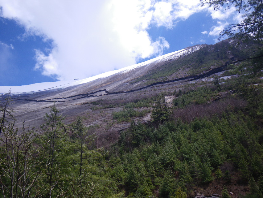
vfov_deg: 49.8
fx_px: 213
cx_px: 132
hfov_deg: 63.4
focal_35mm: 28
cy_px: 99
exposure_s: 1/400
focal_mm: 5
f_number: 4.2
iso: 50
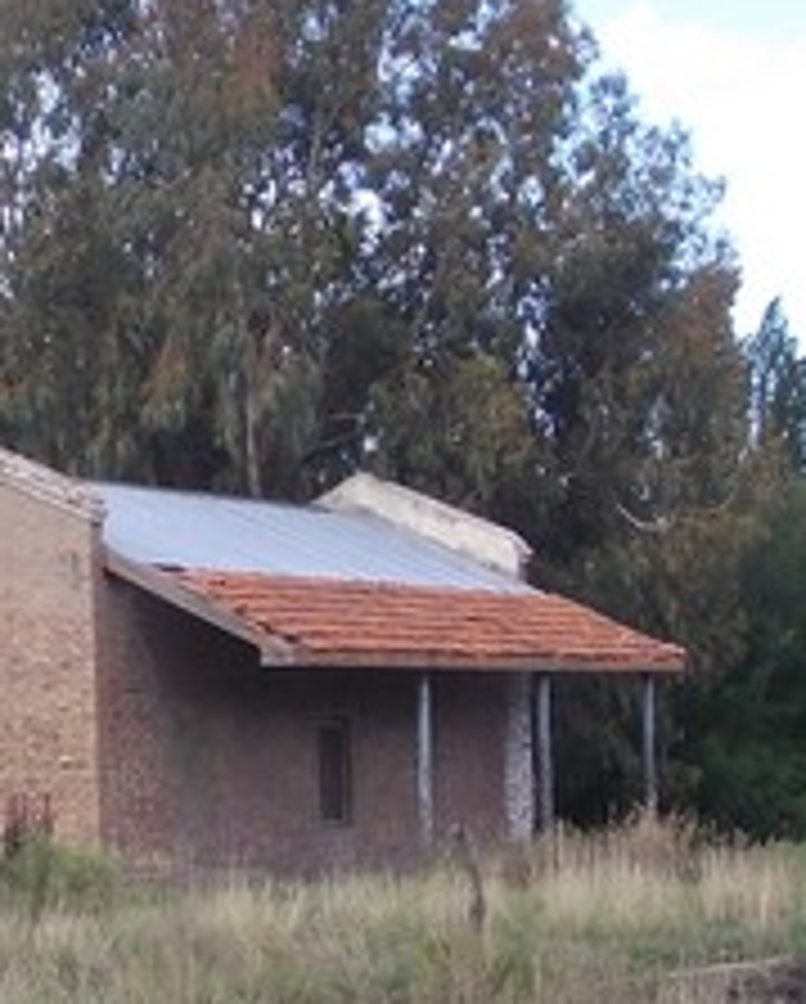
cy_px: 878
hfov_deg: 10.6
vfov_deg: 13.3
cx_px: -95
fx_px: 4285
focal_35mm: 144
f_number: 3.3
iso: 80
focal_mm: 6.1
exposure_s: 1/320
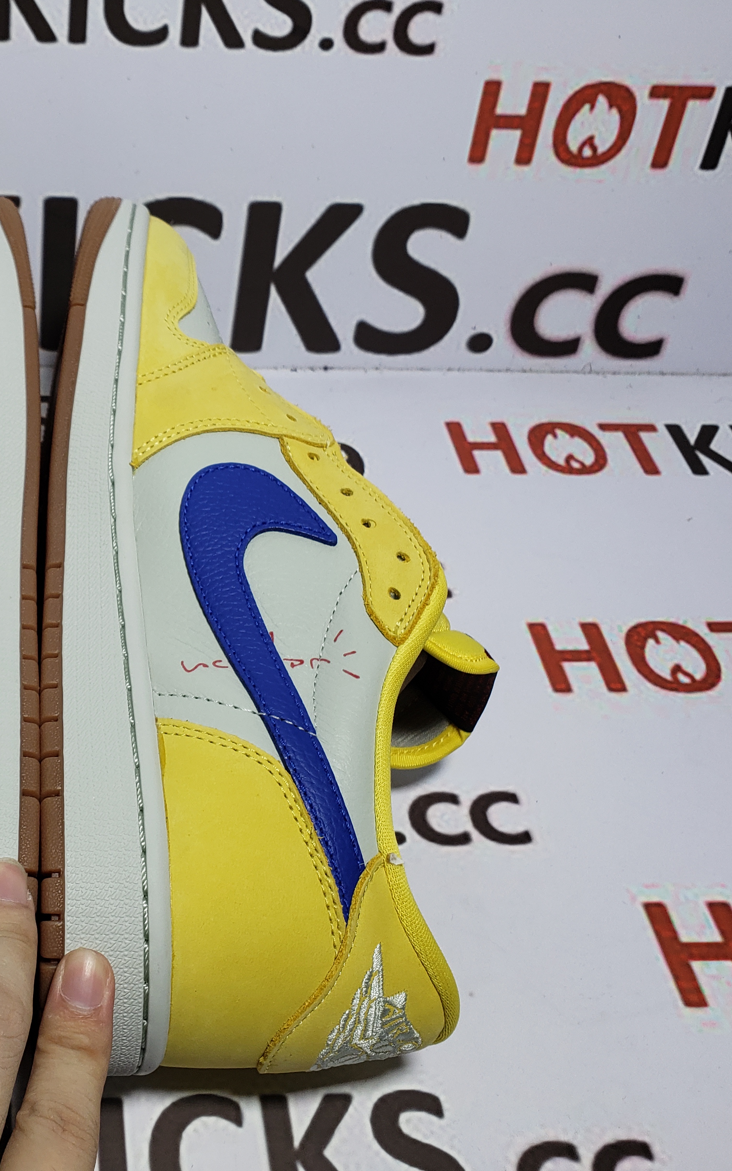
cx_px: 72
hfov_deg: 32.7
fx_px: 1181
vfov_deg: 52.7
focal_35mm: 37
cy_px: 583
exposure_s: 1/270
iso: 50
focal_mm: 4.3
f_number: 2.4
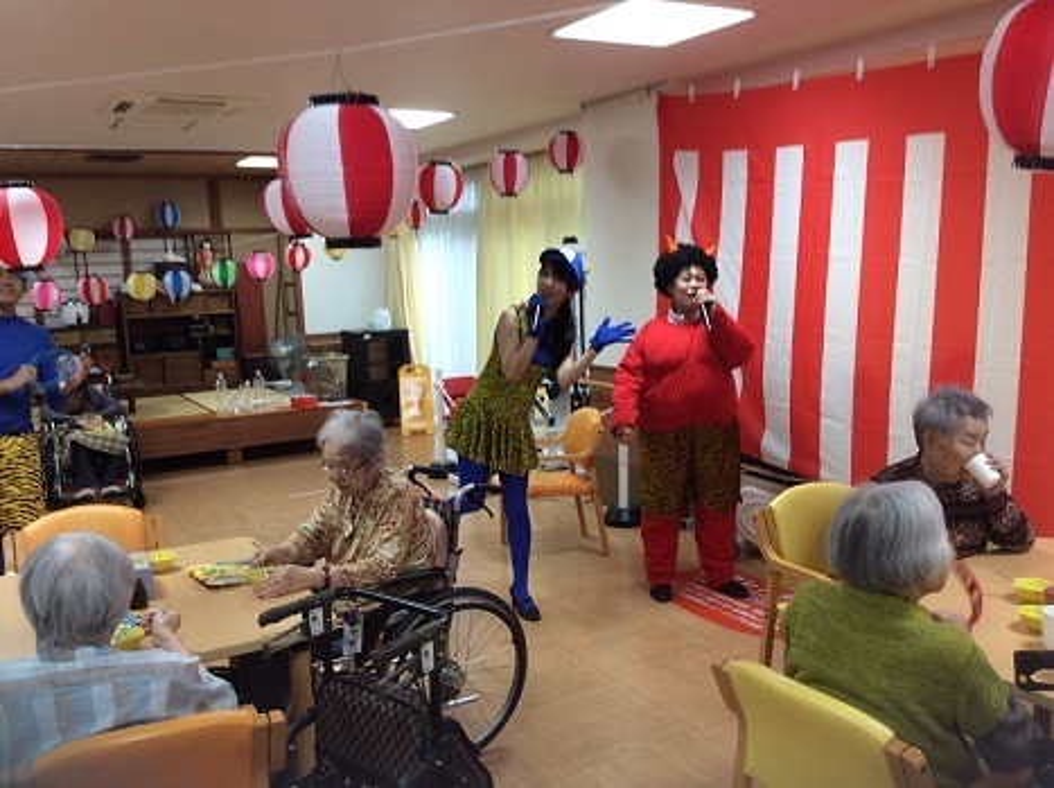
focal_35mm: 32
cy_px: 394
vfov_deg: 44.1
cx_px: 527
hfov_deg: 56.9
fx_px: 973
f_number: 2.4
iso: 50
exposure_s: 1/60
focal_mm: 3.3
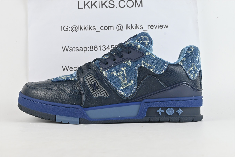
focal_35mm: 68
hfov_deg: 29.9
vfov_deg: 20.2
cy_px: 78
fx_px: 441
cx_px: 118
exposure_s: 1/60
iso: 1000
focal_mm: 45
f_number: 10
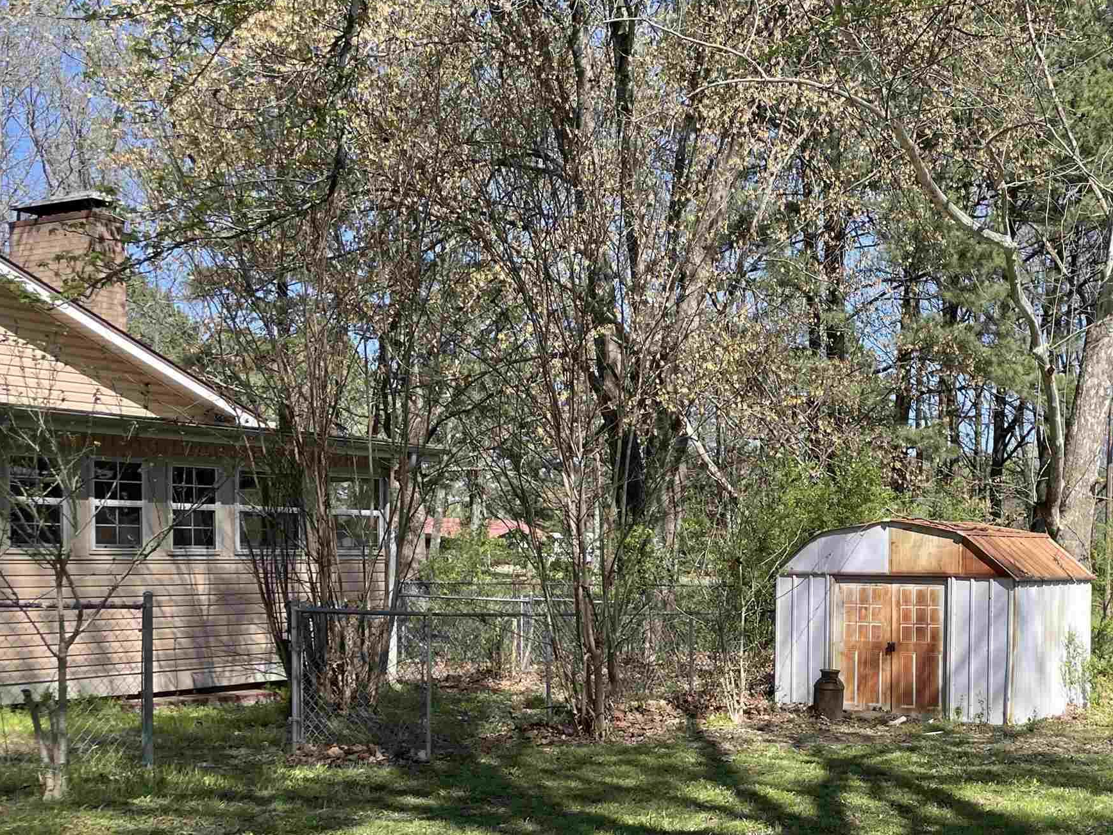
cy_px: 621
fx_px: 1479
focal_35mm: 46
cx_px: 830
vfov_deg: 31.0
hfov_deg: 40.1
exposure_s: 1/1383
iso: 32
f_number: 1.6
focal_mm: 4.2
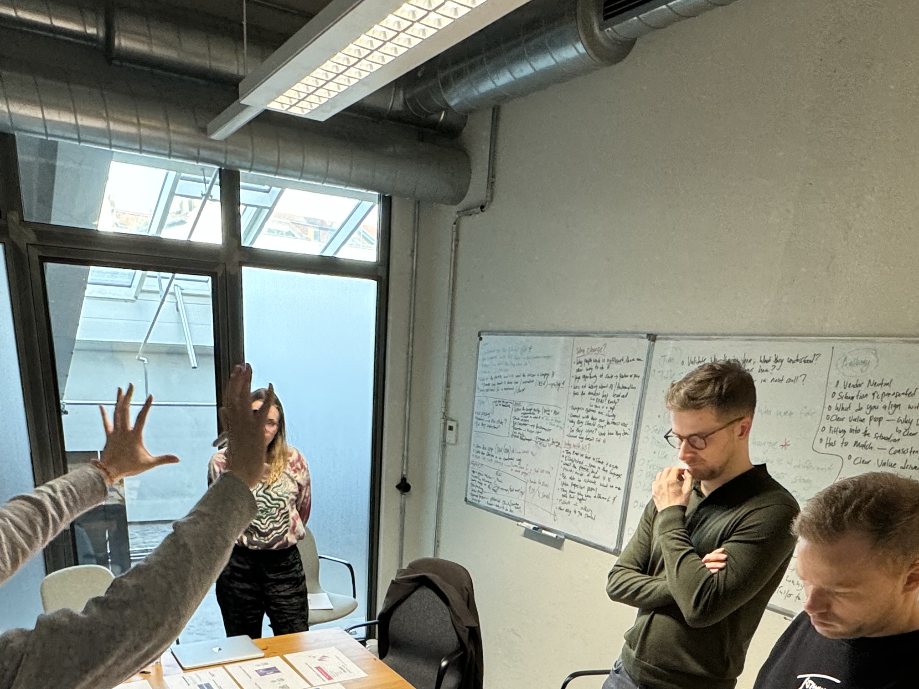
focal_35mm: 28
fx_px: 743
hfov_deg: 63.2
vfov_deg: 44.8
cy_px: 632
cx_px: 400
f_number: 2.2
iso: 250
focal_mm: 2.22
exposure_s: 1/100
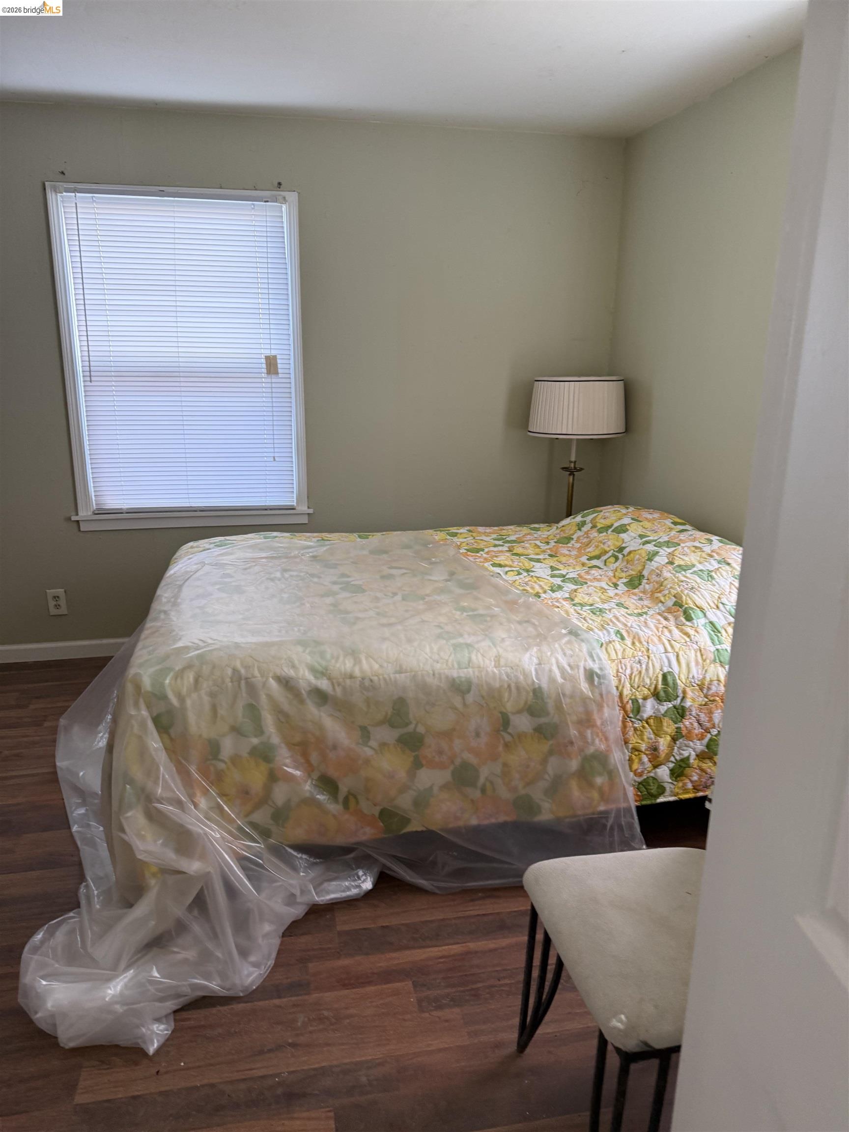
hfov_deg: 56.8
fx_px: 785
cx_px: 424
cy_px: 566
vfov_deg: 71.6
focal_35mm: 24
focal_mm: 6.76
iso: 200
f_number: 1.78
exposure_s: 1/88
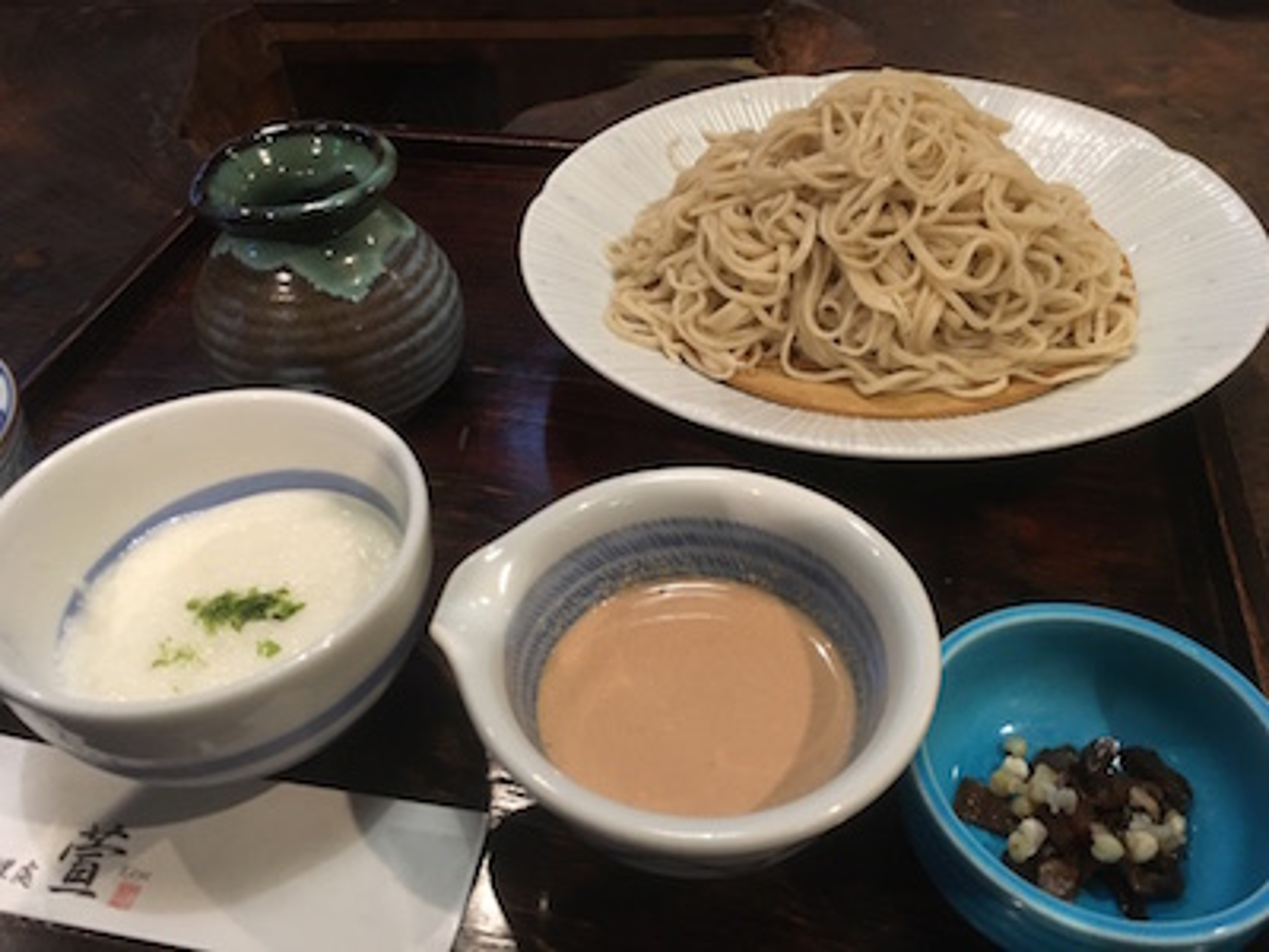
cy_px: 476
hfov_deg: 61.7
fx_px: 1063
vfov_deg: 48.2
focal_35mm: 29
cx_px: 634
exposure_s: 1/30
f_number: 2.2
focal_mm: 4.15
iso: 160
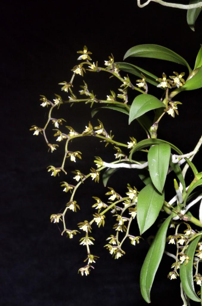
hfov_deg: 15.1
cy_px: 153
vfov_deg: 22.7
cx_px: 101
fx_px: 761
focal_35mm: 90
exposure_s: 1/60
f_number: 25
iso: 1600
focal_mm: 60
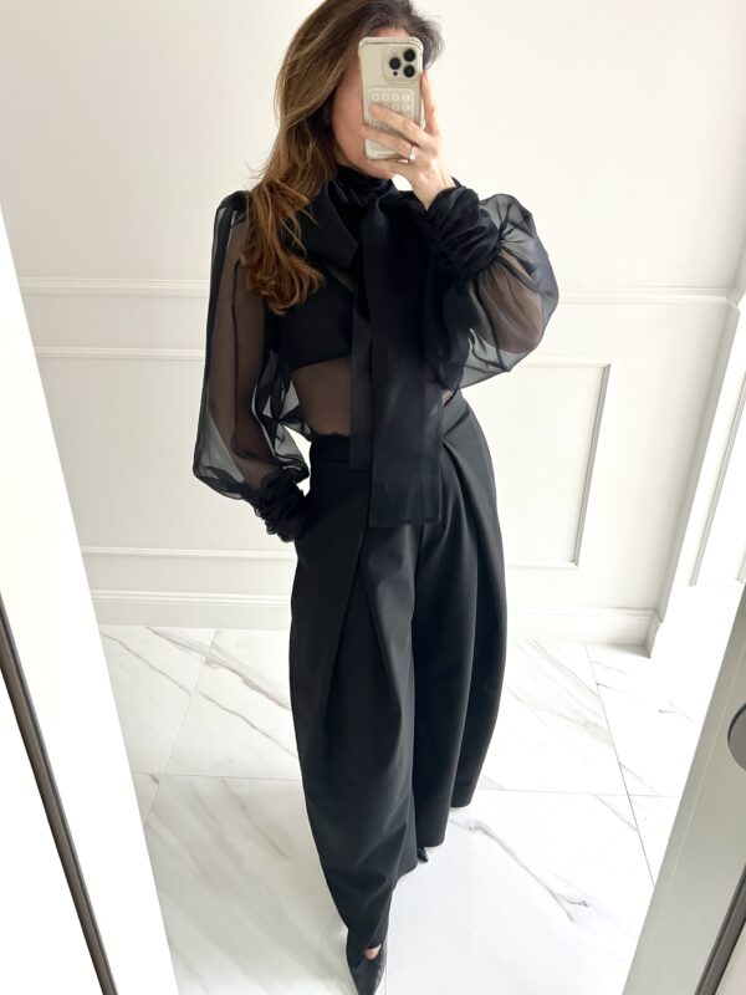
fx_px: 747
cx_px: 373
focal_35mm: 26
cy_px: 498
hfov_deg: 53.1
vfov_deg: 67.3
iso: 250
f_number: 1.5
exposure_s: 1/60
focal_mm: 5.7
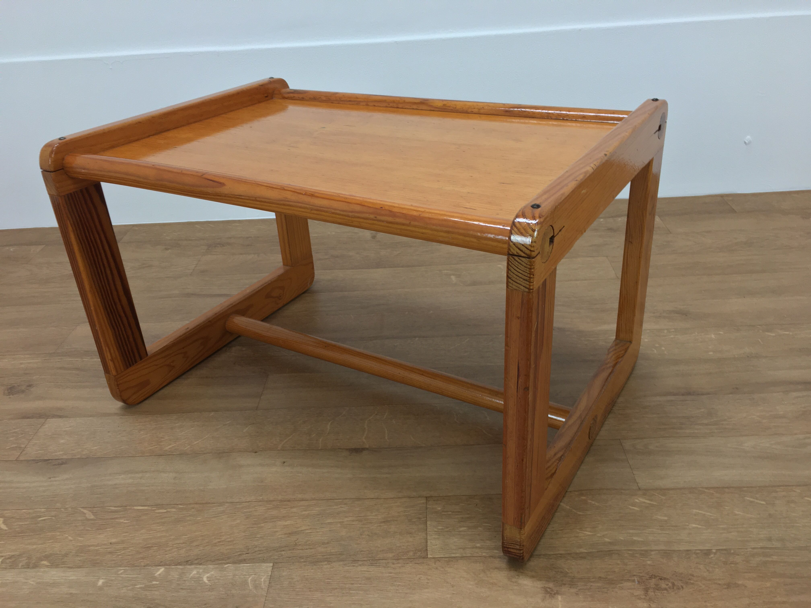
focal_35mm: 29
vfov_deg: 48.2
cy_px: 304
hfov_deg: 61.7
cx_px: 406
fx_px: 679
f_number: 2.2
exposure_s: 1/33
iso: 32
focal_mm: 4.15
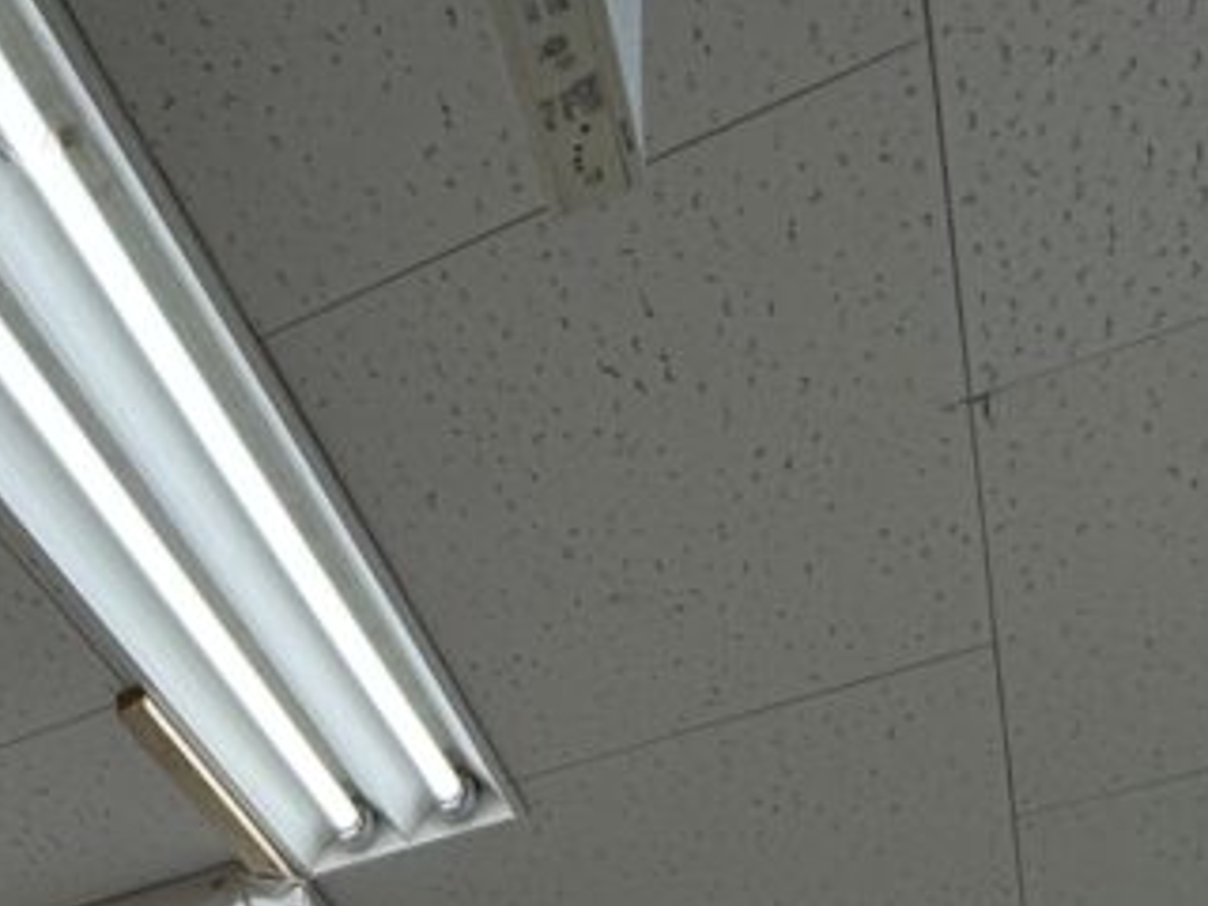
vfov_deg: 18.1
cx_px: -132
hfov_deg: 30.6
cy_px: 1797
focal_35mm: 56
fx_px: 1954
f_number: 2.2
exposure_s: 1/146
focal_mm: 2.22
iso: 40
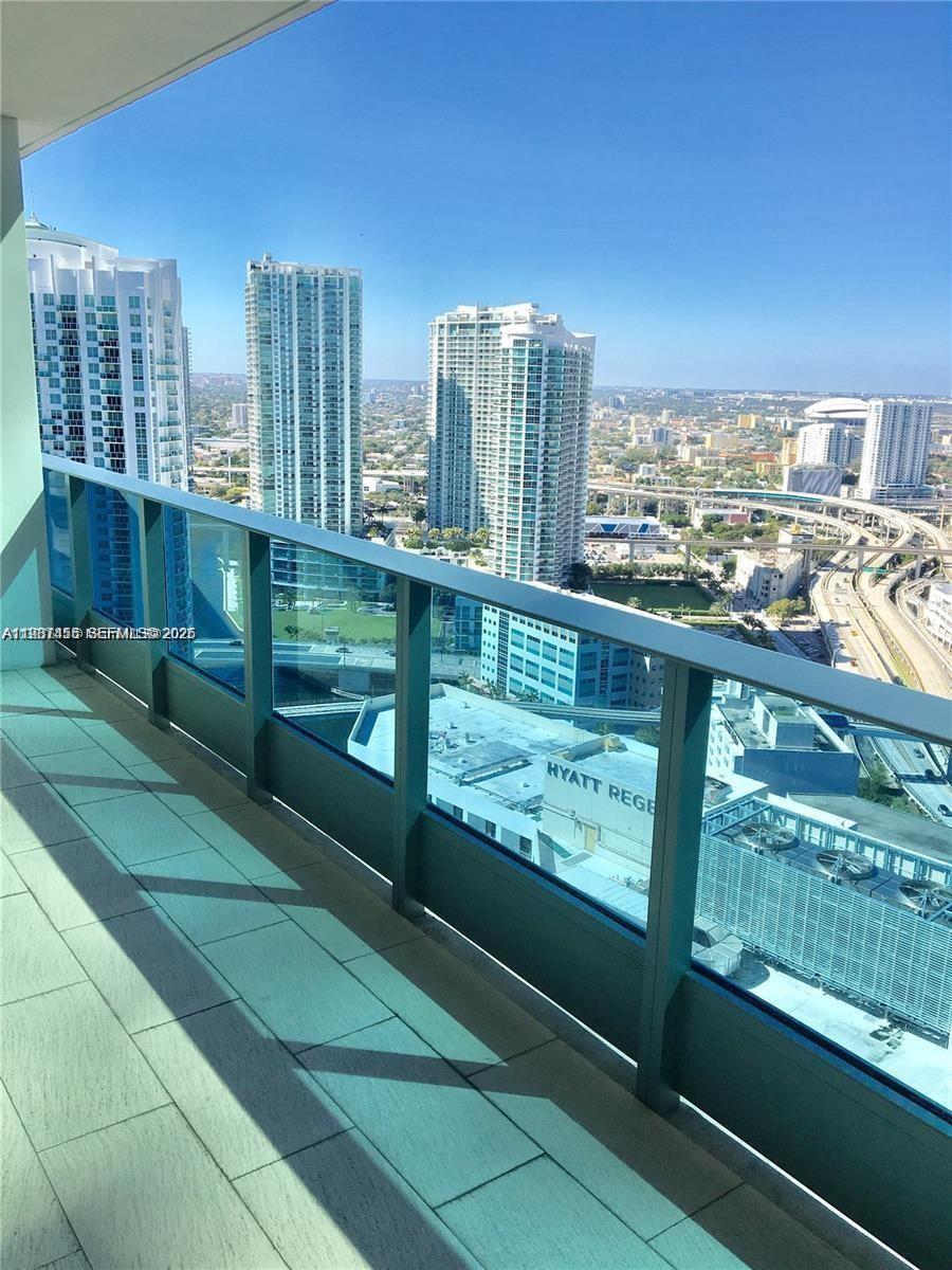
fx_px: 1063
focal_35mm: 29
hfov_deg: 48.2
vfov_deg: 61.7
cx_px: 476
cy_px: 635
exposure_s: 1/1241
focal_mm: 4.15
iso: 25
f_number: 2.2
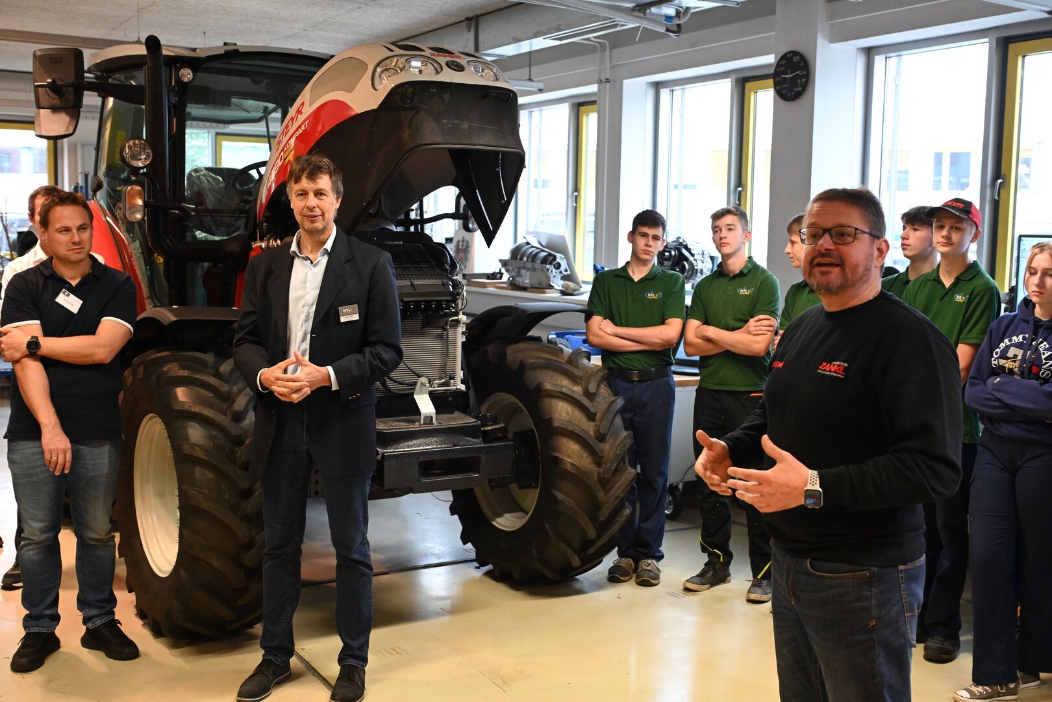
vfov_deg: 35.1
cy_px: 351
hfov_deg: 50.7
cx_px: 526
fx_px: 1110
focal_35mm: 38
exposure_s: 1/160
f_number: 4.5
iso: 3200
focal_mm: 38
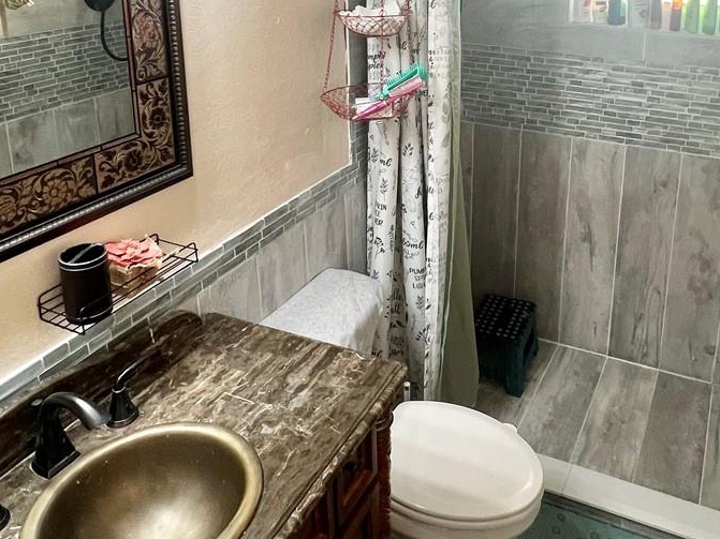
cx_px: 470
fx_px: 645
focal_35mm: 31
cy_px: 92
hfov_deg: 57.3
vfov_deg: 42.9
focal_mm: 1.57
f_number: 1.8
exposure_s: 1/60
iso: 125
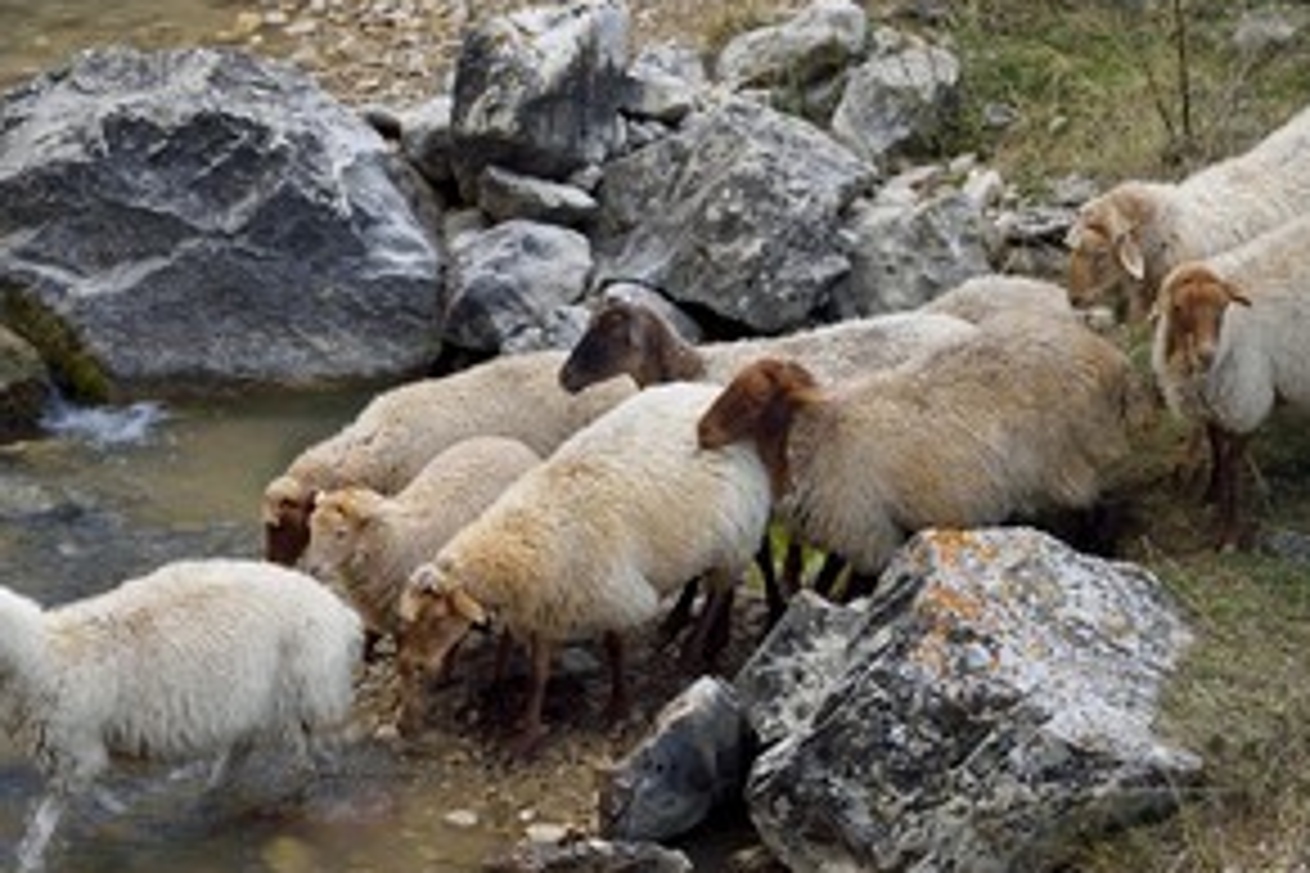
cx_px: 504
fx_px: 8660
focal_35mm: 238
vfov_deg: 5.8
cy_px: 446
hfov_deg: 8.6
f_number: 6.3
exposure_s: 1/320
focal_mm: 165
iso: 400
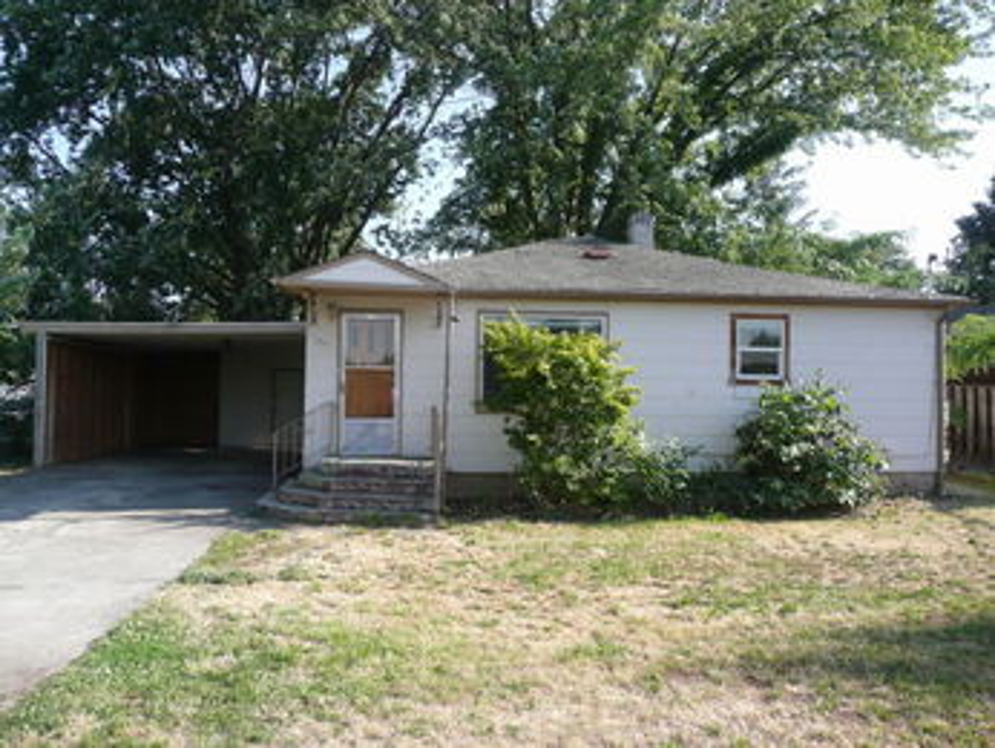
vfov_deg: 49.8
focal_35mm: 28
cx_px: 498
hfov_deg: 63.4
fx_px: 805
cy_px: 374
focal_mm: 4.6
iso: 100
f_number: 3.3
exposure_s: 1/320
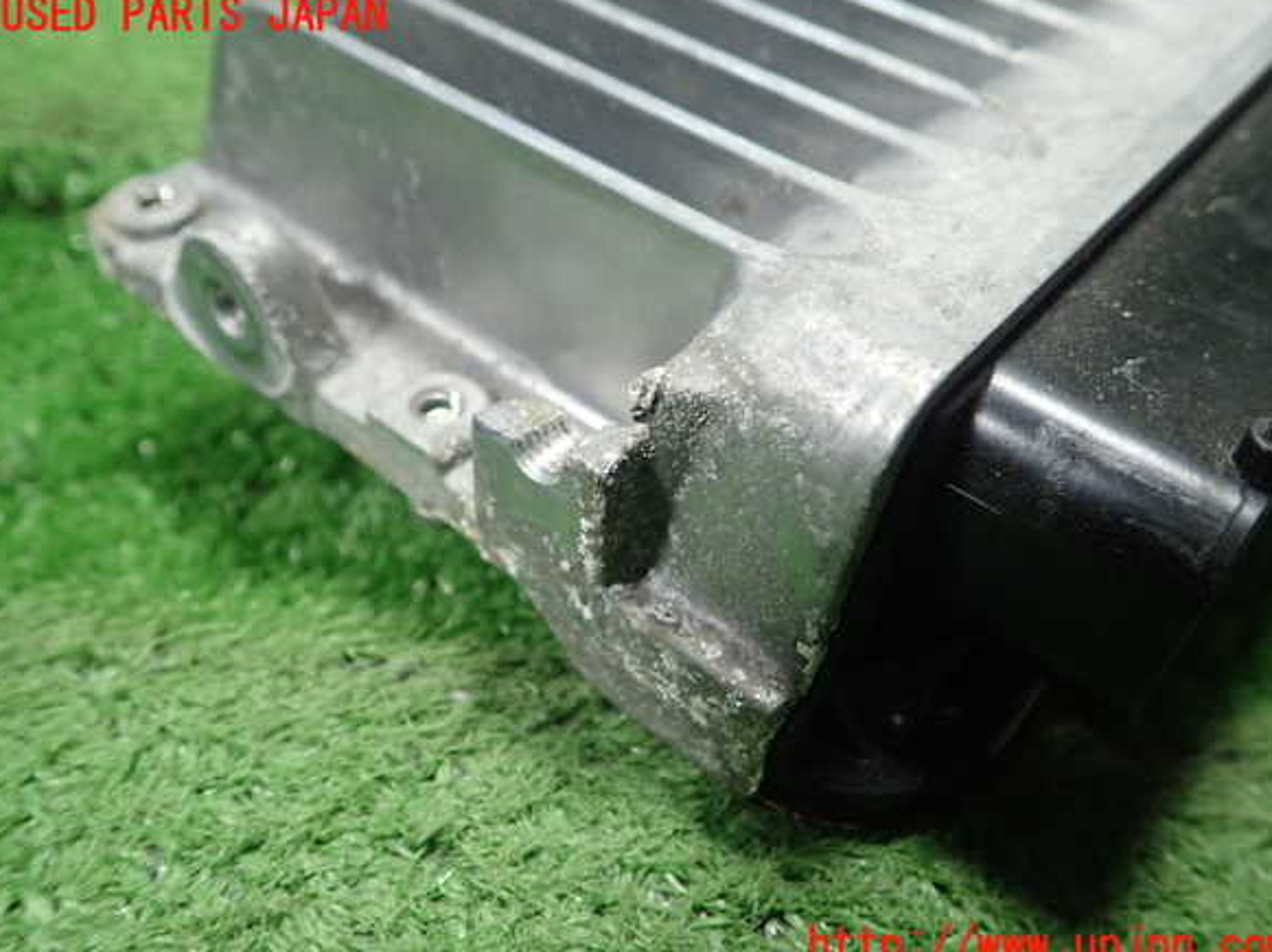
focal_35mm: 31
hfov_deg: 58.4
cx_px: 646
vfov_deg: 45.4
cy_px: 481
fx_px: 1138
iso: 500
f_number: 2.3
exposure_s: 1/125
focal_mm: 5.5
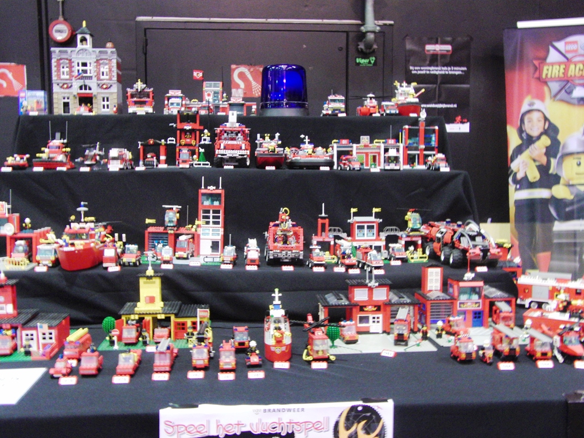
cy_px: 219
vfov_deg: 35.1
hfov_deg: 45.8
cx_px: 292
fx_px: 692
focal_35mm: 41
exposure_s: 1/6
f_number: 3.1
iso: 400
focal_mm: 7.2
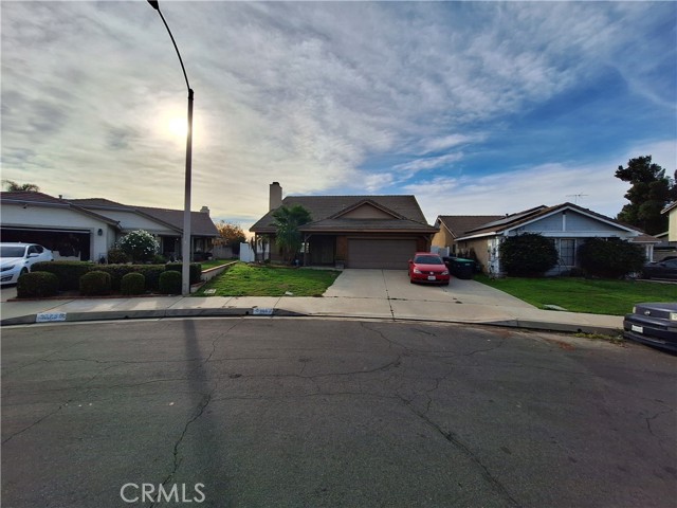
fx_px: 254
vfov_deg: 89.9
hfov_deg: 106.2
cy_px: 254
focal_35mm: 13
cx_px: 338
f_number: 2.2
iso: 40
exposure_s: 1/4545
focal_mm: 1.74
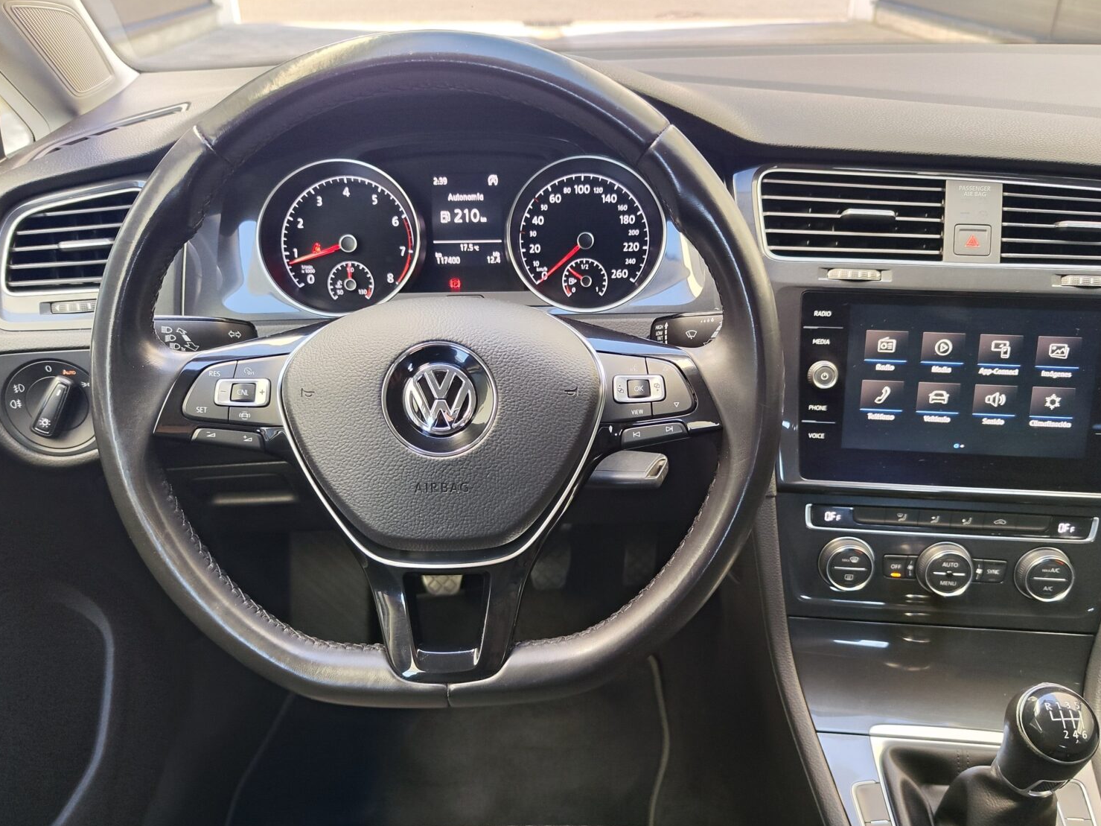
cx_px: 558
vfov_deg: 49.4
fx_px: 890
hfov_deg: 63.4
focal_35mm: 28
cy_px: 498
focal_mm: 7.01
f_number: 1.69
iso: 275
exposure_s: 1/100
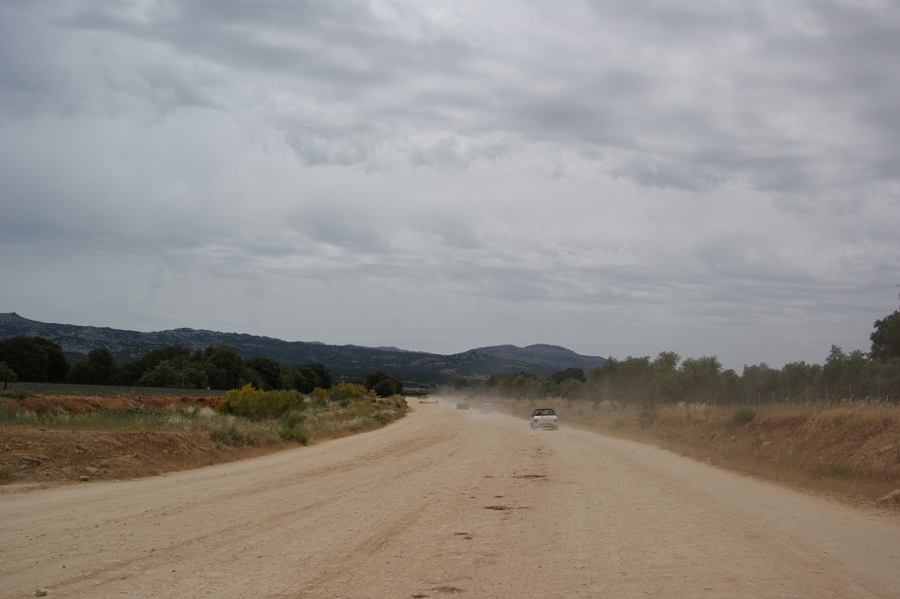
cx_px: 450
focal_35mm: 33
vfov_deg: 39.9
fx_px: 825
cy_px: 300
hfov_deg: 57.2
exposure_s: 1/500
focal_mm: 22
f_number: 10
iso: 100
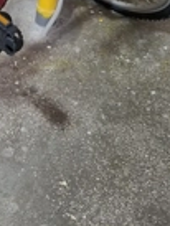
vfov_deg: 26.7
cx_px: -40
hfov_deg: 20.4
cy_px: -21
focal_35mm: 67
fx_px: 438
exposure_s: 1/33
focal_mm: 5.54
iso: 400
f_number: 1.8
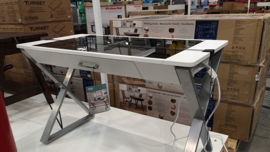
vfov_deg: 36.5
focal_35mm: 32
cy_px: 95
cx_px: 135
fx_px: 229
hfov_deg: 61.0
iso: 50
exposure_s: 1/50
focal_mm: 4.15
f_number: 2.2
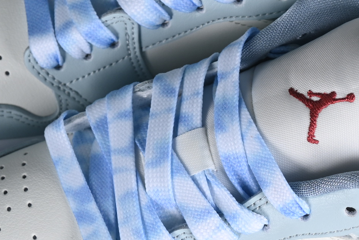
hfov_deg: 9.4
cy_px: 108
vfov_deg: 6.2
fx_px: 2194
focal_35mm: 220
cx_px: 213
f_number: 7.1
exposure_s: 1/80
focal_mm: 50
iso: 160
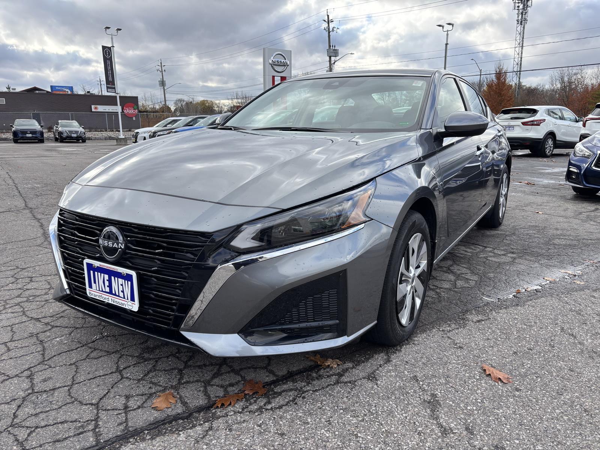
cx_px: 300
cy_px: 225
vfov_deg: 53.1
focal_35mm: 26
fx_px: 451
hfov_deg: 67.3
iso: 50
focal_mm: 5.96
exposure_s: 1/997
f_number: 1.6
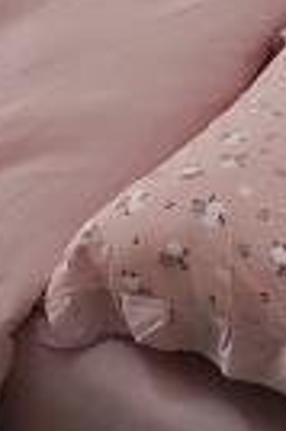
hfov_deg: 11.6
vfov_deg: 19.6
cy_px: -180
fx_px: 1111
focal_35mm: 93
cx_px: -434
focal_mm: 1.91
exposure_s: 1/69.9
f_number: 2.2
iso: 64
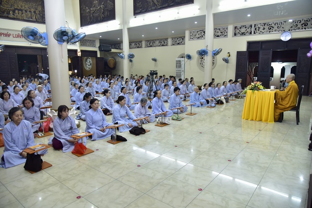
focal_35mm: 24
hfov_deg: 73.7
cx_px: 156
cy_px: 104
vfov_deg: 53.2
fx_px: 208
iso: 800
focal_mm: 24
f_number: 4
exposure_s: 1/40
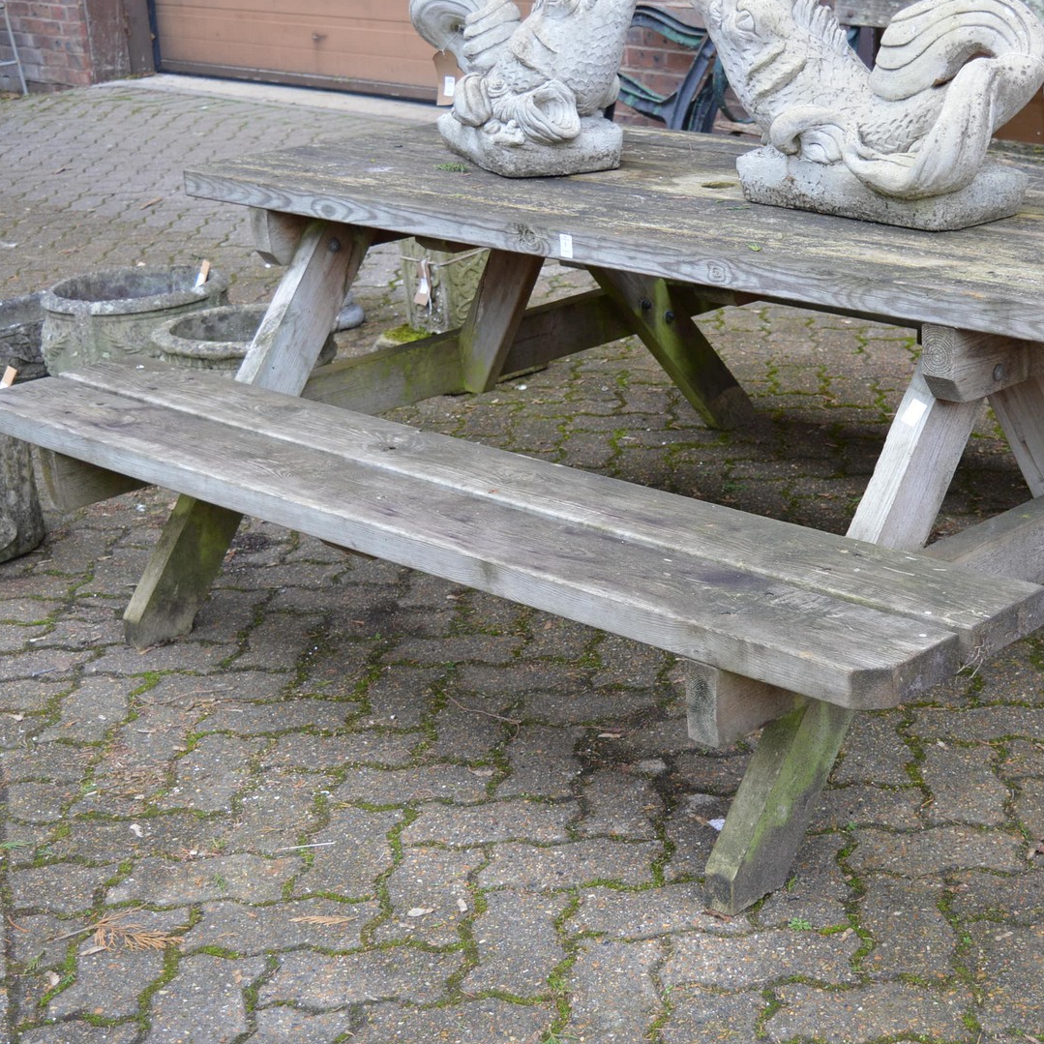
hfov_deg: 29.8
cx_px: 761
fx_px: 1933
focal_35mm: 57
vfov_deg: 30.2
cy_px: 526
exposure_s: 1/100
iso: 400
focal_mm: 29
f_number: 5
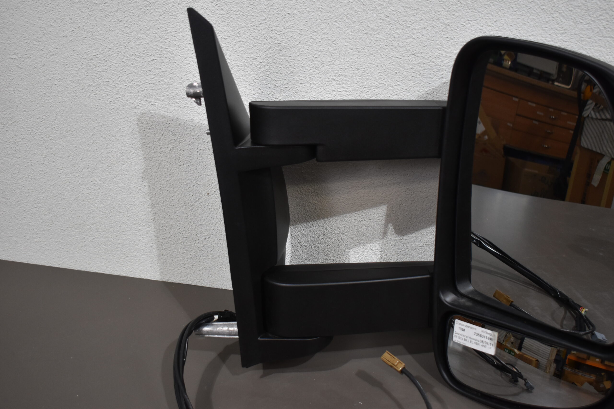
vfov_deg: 29.9
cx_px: 307
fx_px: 767
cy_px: 204
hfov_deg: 43.6
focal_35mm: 45
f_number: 4.2
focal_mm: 30
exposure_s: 1/200
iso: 800
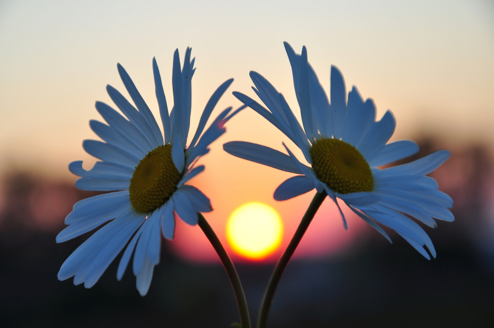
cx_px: 247
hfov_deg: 13.1
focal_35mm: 158
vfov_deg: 8.7
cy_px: 164
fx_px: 2159
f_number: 8
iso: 200
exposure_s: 1/90
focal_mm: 105
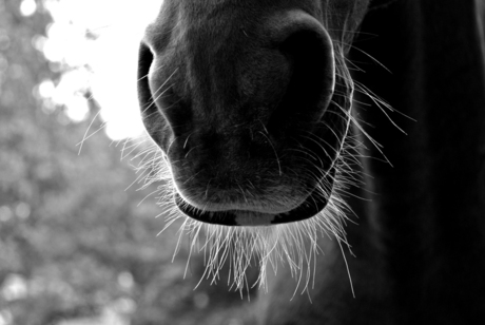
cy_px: 162
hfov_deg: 19.4
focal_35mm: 105
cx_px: 242
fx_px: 1416
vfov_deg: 13.1
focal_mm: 70
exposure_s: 1/160
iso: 400
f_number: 5.6
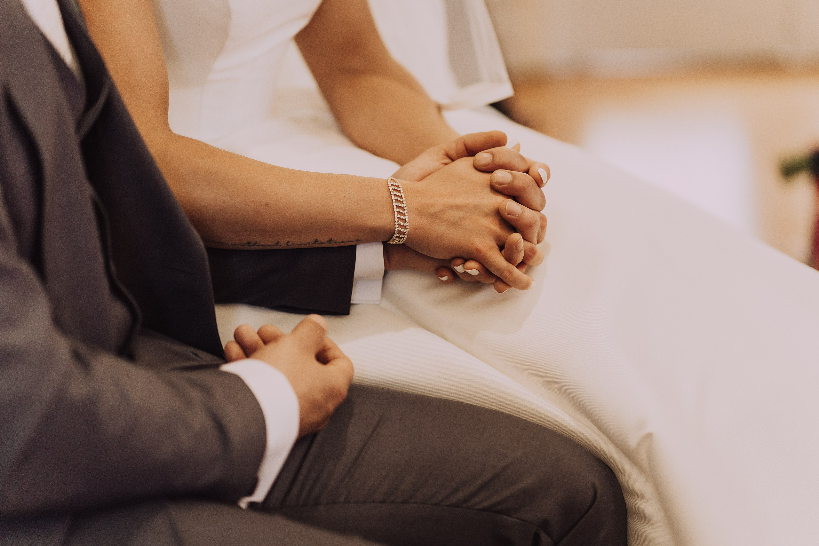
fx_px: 1934
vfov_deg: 16.1
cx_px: 410
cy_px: 273
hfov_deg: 23.9
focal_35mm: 85
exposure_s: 1/400
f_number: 2
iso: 800
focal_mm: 85
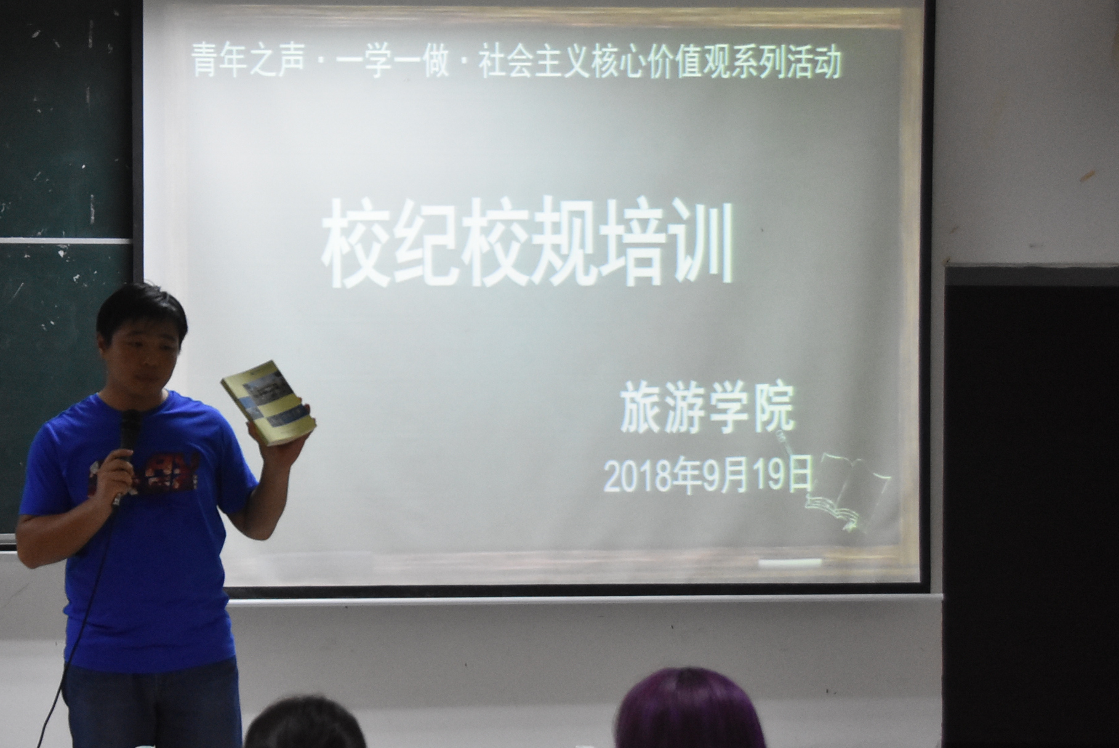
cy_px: 374
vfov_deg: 17.3
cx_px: 247
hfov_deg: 25.3
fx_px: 2457
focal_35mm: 79
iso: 2800
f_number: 5.6
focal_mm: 32
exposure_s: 1/125
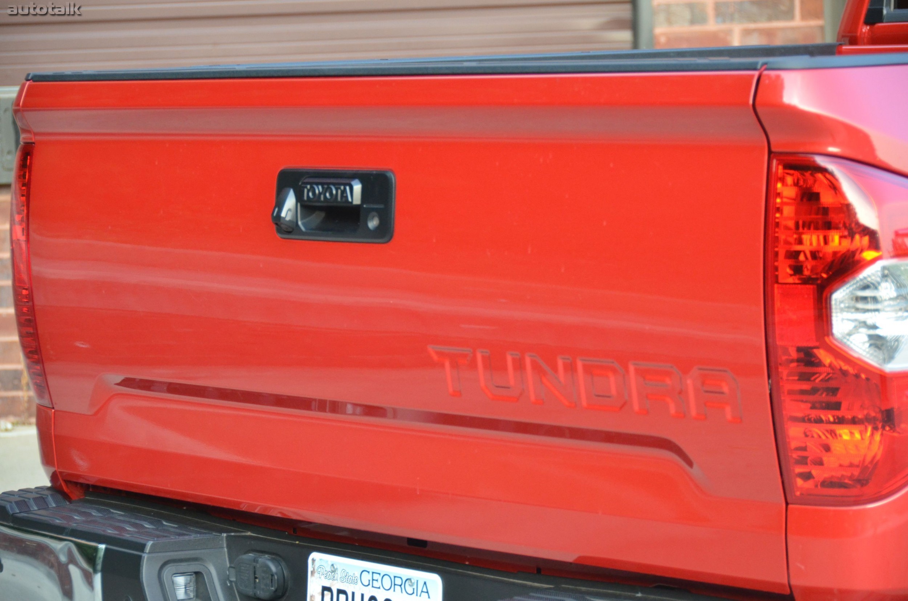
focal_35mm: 135
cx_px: 454
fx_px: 3398
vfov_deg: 10.1
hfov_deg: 15.2
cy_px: 300
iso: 1600
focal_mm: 90
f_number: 5.3
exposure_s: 1/125
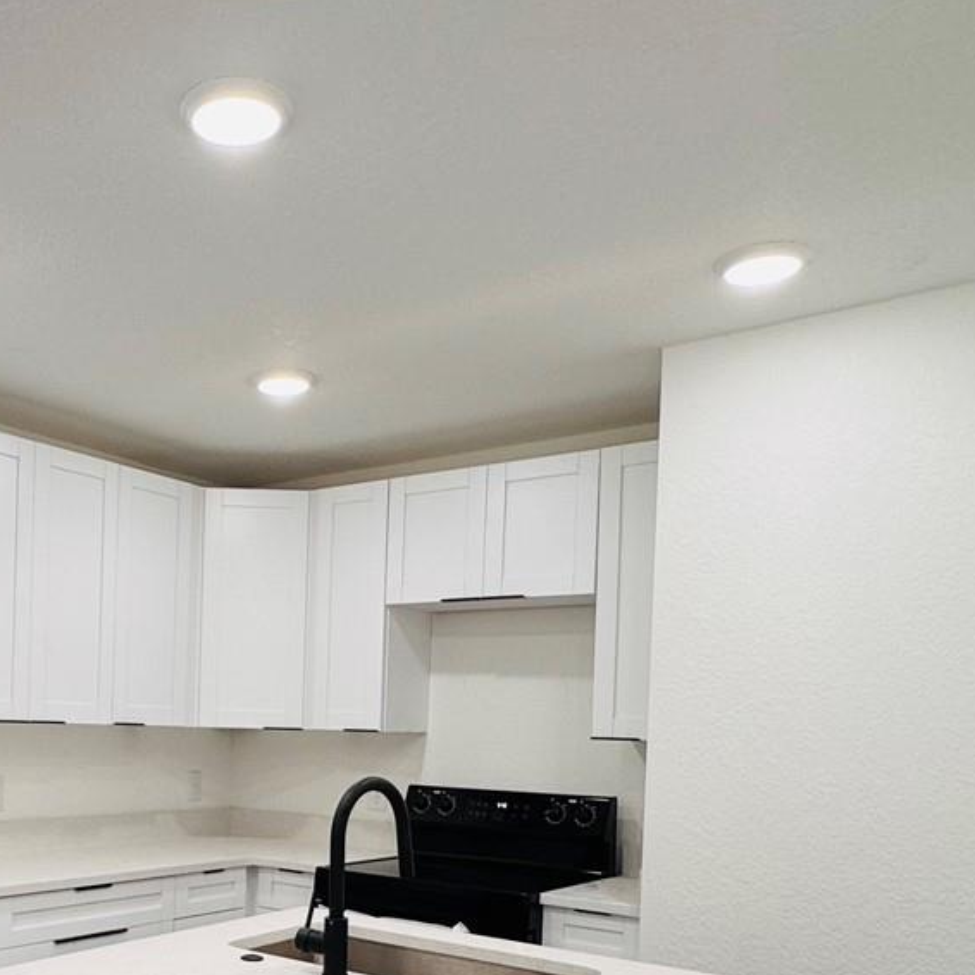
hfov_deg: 44.6
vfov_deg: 45.3
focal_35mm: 35
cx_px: 174
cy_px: 753
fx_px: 1115
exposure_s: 1/120
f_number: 2.2
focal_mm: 2.22
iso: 100
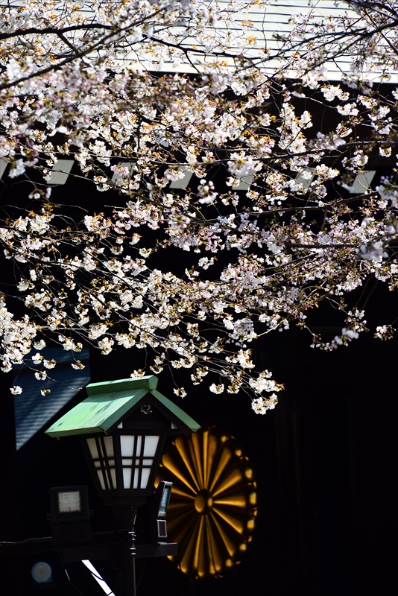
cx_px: 199
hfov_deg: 4.6
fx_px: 4970
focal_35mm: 300
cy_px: 298
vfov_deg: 6.9
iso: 400
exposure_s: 1/400
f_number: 10
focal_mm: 300
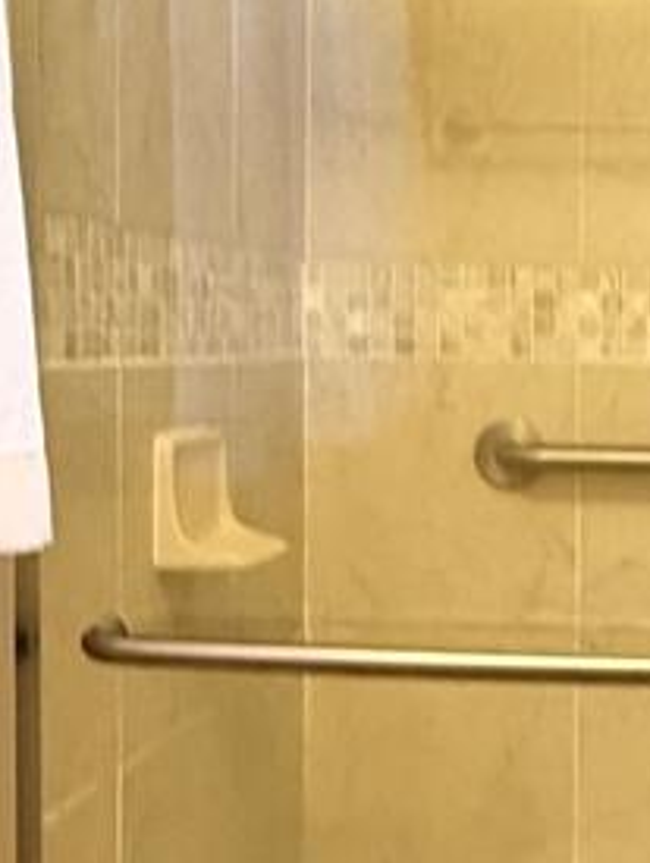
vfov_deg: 31.4
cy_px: 565
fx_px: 1524
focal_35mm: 61
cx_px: 779
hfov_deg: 22.2
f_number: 2.2
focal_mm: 2.22
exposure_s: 1/60
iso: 200
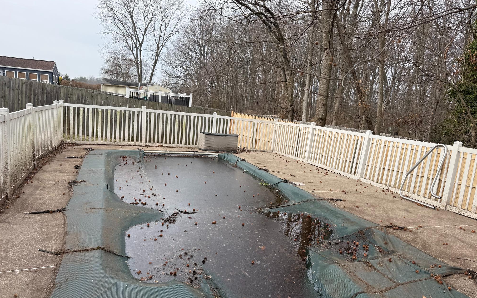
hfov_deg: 70.4
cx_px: 242
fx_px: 338
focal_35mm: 26
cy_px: 169
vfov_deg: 47.5
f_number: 1.78
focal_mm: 6.76
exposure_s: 1/955
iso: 80
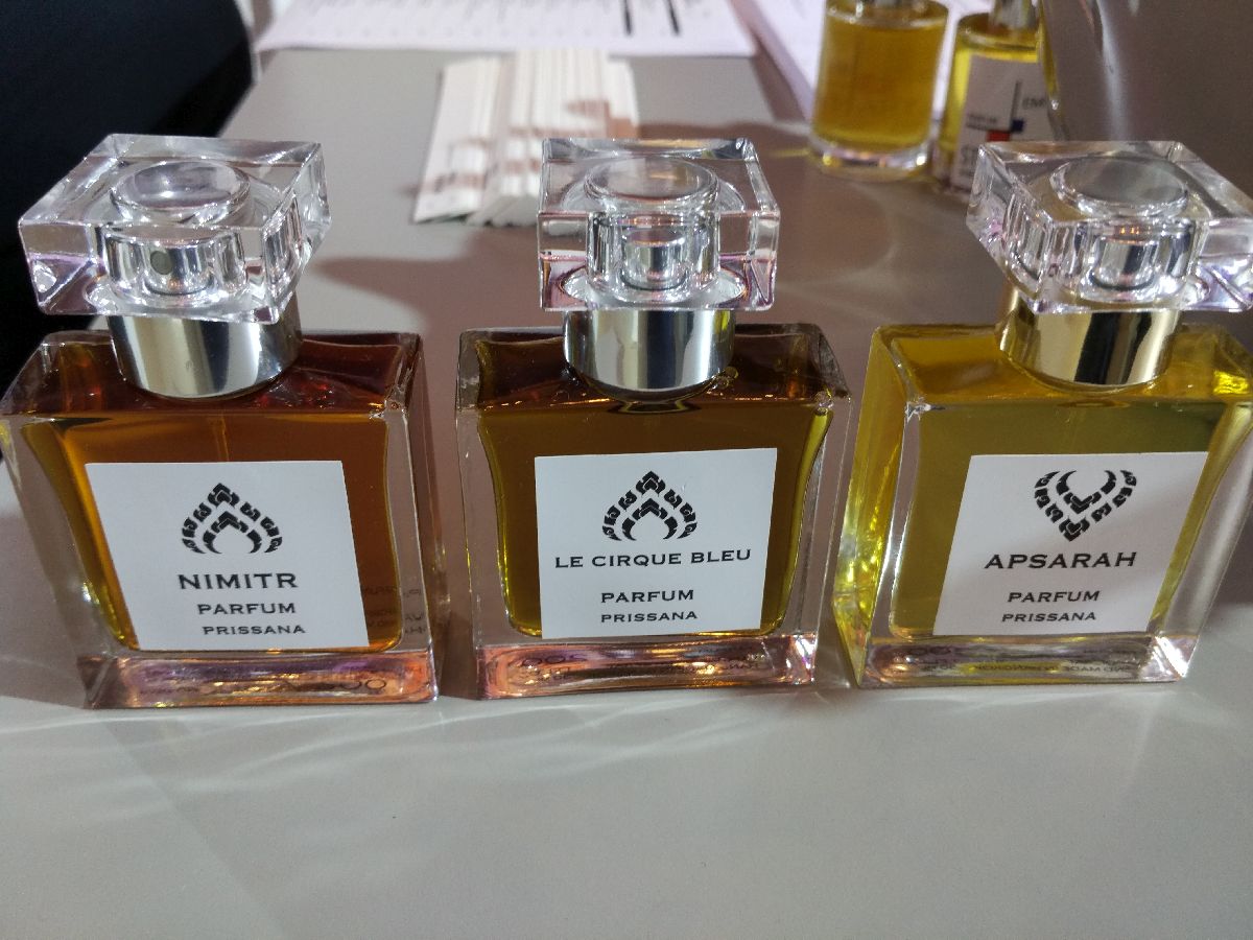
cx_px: 626
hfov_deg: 71.6
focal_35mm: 24
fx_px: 869
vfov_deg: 56.8
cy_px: 470
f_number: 2
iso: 192
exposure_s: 1/50
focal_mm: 4.12
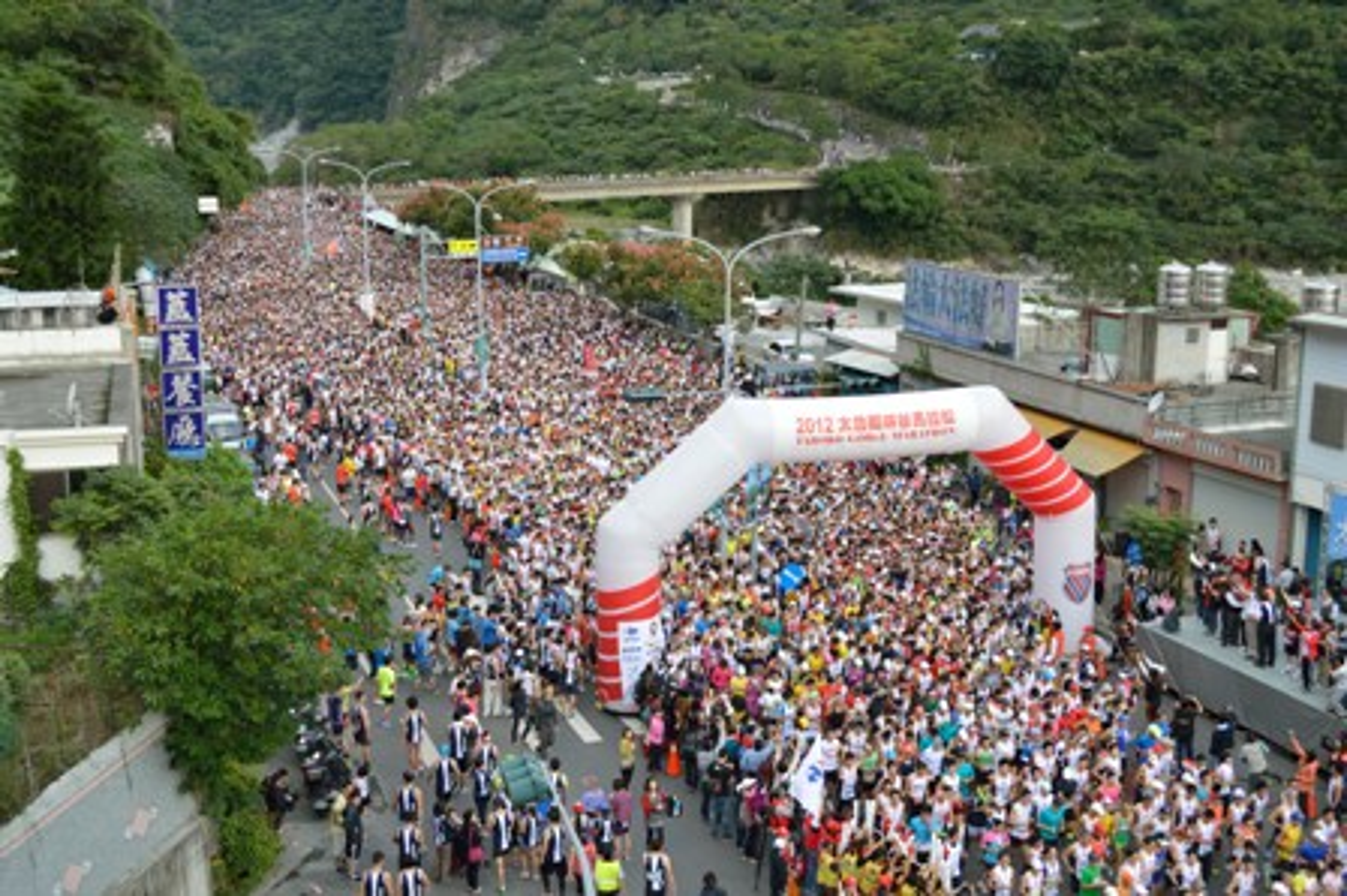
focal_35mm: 42
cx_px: 674
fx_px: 1570
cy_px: 448
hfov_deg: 46.4
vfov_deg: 31.8
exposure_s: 1/125
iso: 280
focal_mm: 28
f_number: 5.6
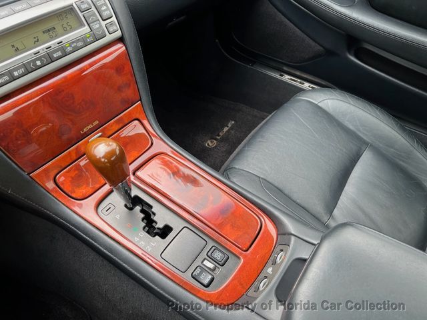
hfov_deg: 67.3
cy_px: 160
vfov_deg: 53.1
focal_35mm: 26
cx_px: 214
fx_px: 321
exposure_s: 1/136
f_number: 1.5
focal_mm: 5.7
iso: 32
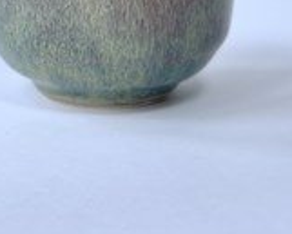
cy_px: -46
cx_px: 92
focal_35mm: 84
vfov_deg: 17.5
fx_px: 726
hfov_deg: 22.6
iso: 50
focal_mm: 5.7
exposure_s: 1/533
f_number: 1.5
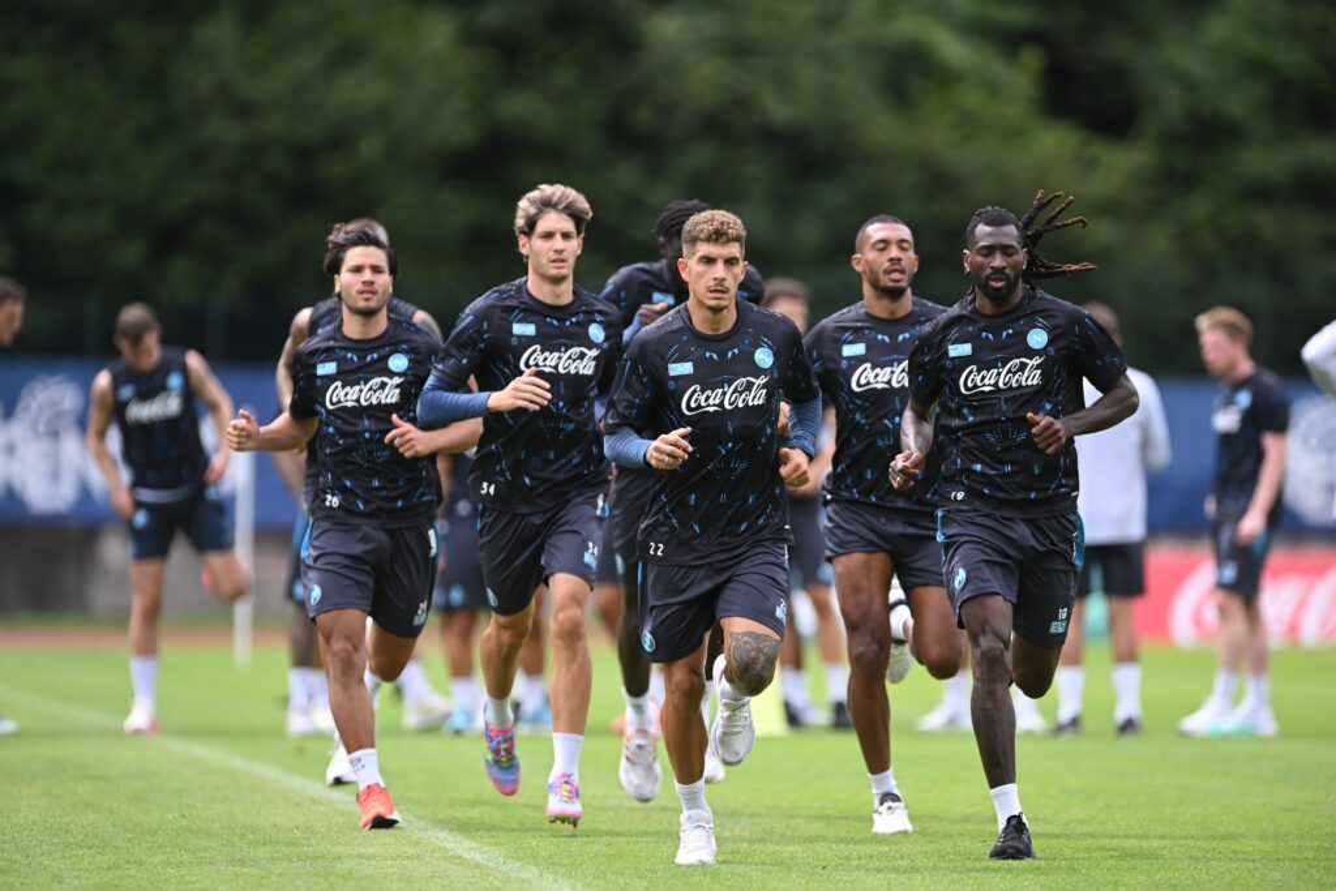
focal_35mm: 400
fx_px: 14846
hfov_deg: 5.2
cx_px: 668
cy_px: 446
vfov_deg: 3.4
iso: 400
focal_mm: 400
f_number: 3.5
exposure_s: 1/2000
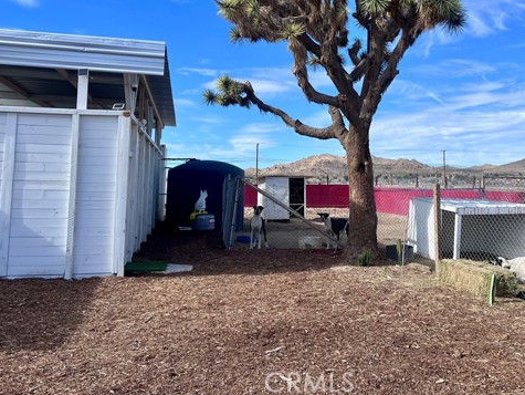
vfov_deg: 40.3
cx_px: 323
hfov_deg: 52.1
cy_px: 133
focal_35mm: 35
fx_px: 531
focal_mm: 5.7
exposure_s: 1/3968
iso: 50
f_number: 1.5
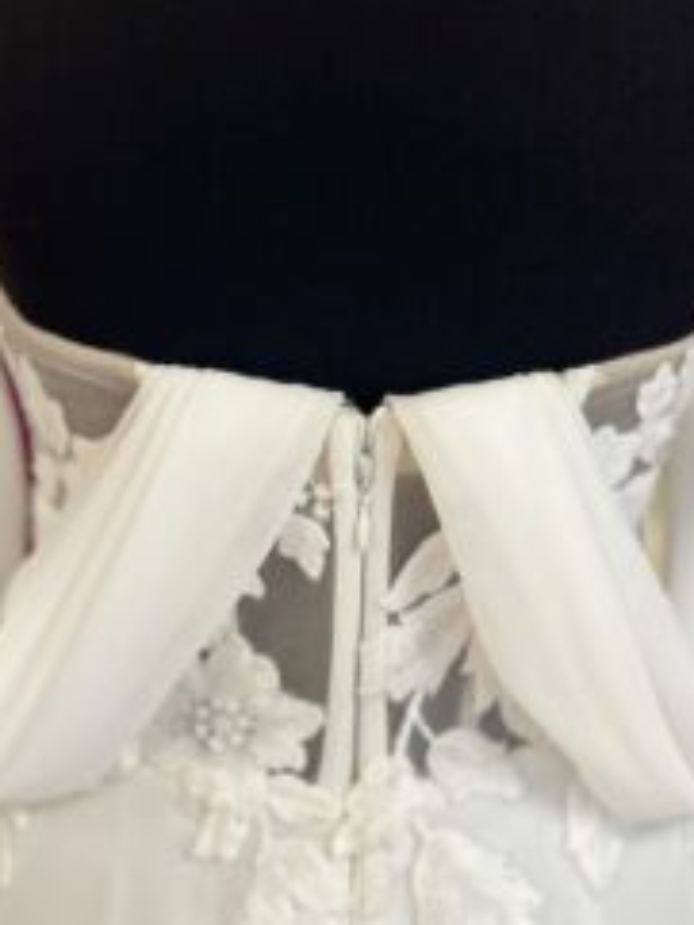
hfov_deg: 31.5
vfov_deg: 40.0
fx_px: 1229
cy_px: 225
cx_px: 349
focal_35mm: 46
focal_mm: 5.1
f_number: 1.6
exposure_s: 1/50
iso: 80
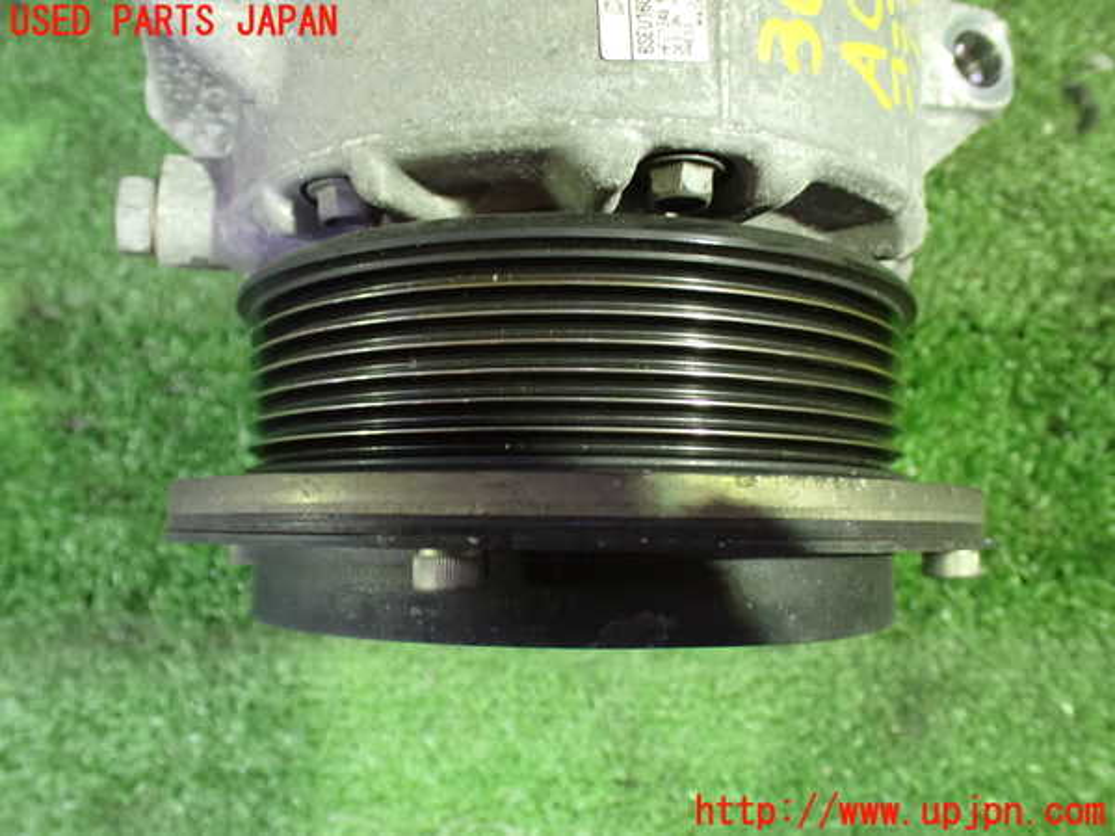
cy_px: 418
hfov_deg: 60.0
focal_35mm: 30
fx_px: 966
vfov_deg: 46.8
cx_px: 558
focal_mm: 5.4
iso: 1250
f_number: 2.3
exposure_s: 1/30
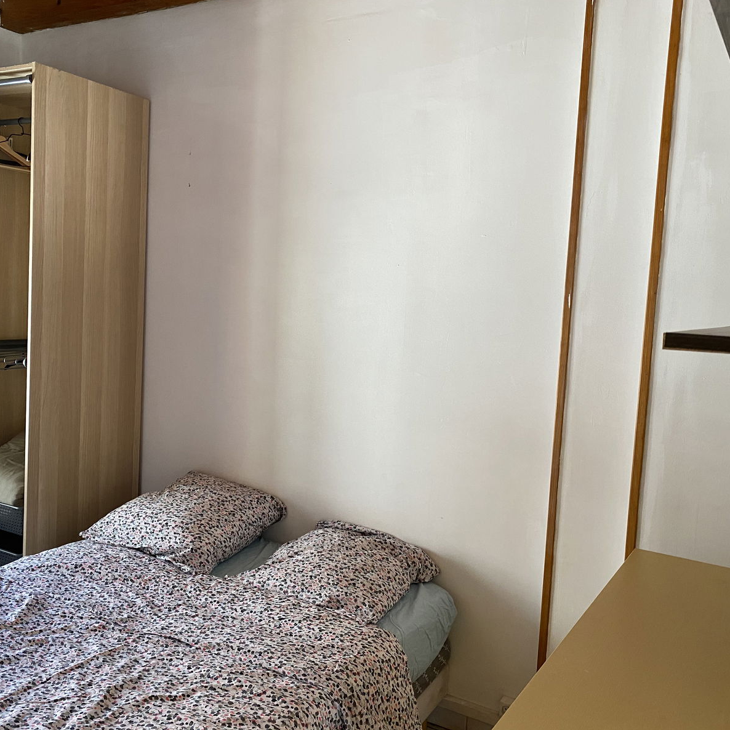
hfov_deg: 52.5
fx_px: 740
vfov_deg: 52.5
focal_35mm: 31
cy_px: 361
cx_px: 377
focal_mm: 4.25
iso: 125
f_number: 1.8
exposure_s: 1/94
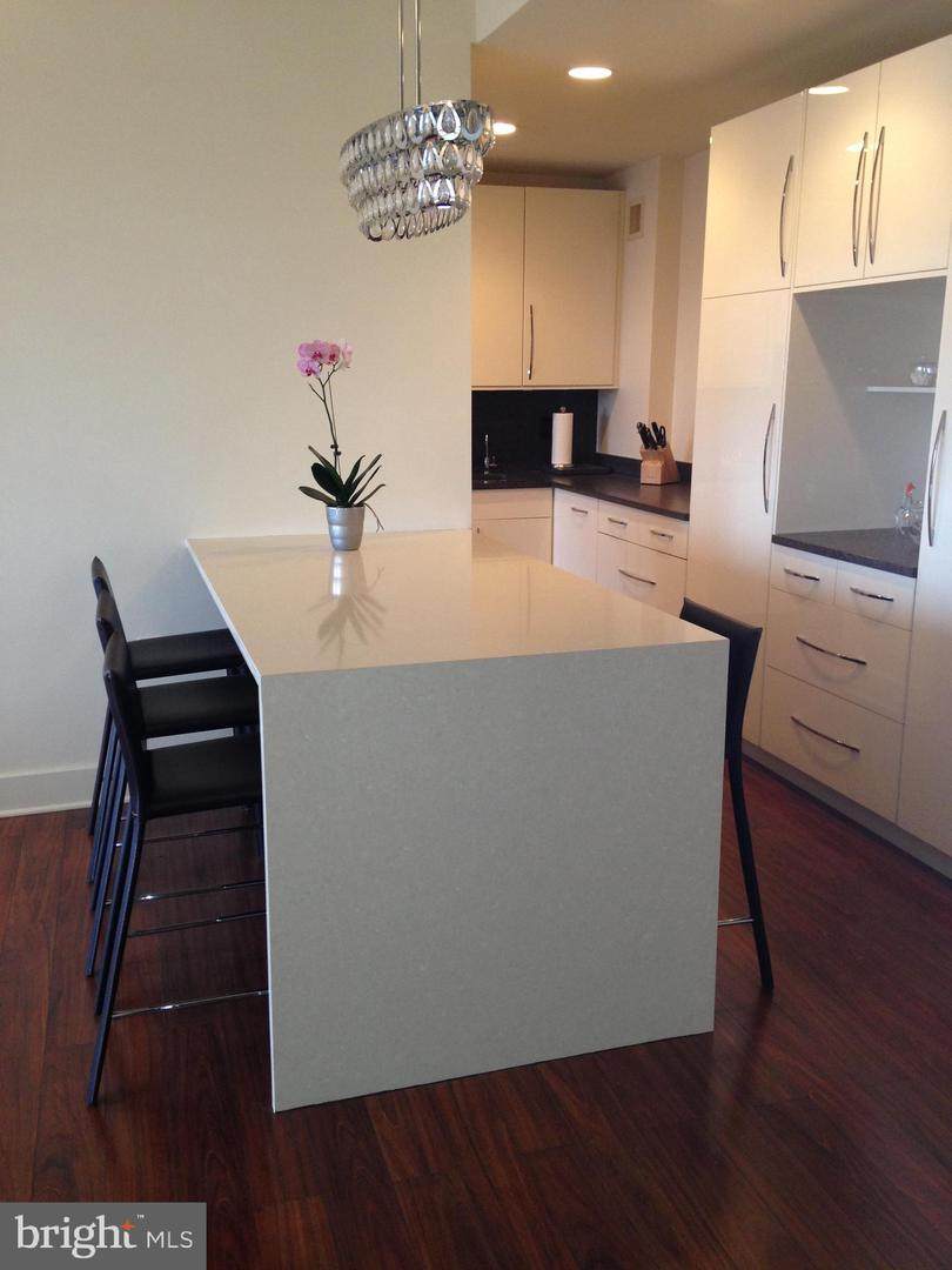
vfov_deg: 55.4
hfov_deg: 42.9
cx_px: 476
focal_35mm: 33
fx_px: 1210
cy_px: 635
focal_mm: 4.12
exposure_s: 1/20
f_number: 2.4
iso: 100
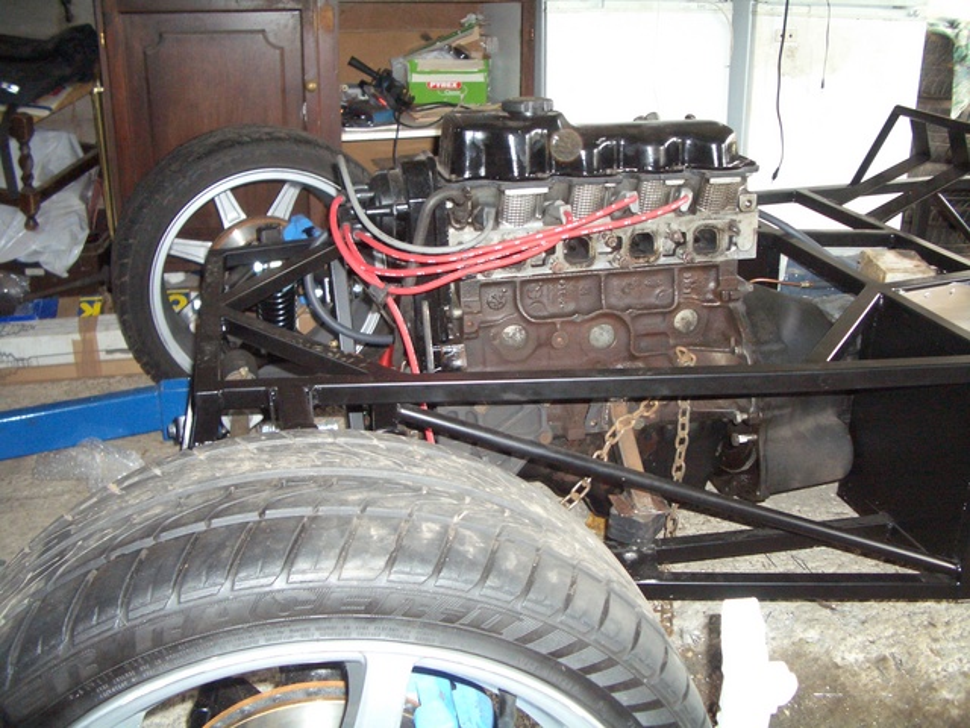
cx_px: 485
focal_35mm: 35
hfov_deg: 52.6
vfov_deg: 40.7
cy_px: 364
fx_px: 981
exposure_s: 1/60
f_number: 2.6
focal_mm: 5.8
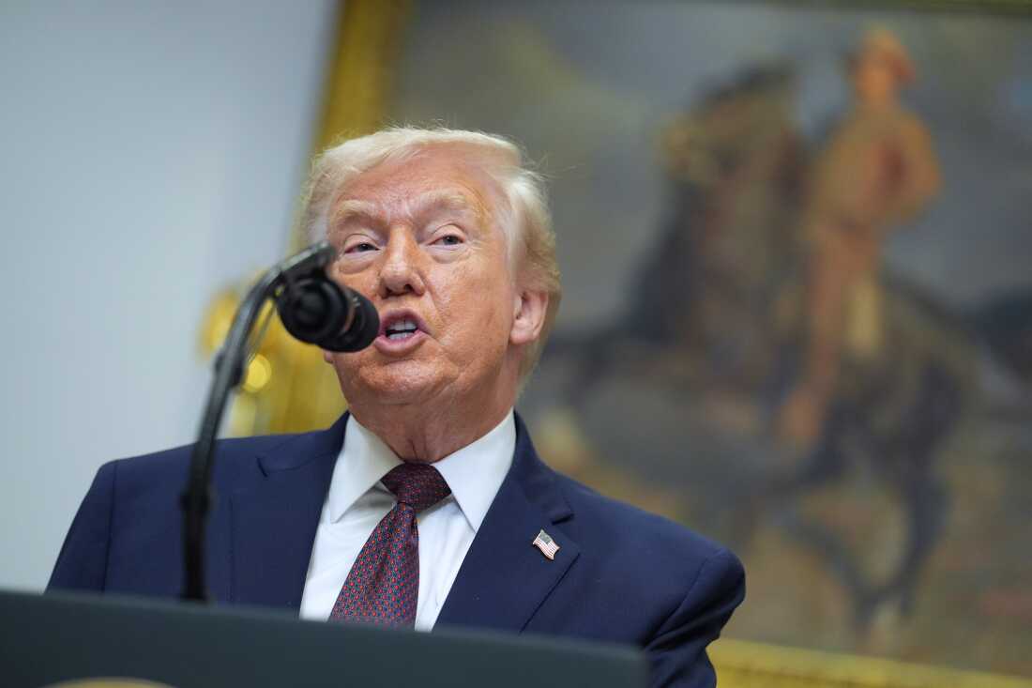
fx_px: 4041
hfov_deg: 14.6
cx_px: 516
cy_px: 344
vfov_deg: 9.7
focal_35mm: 141
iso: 2000
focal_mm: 141
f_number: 2
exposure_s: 1/400
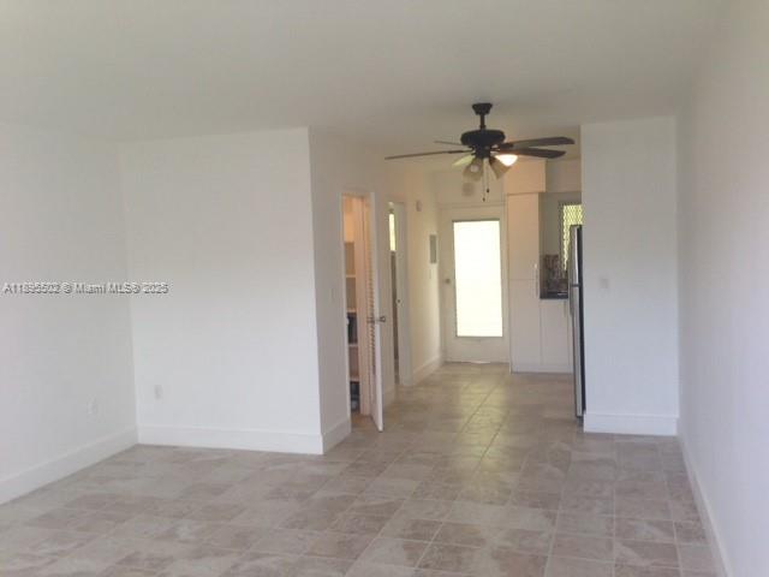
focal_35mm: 33
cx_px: 384
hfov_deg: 55.4
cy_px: 288
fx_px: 733
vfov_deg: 42.9
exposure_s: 1/40
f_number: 2.4
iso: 64
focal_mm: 4.12
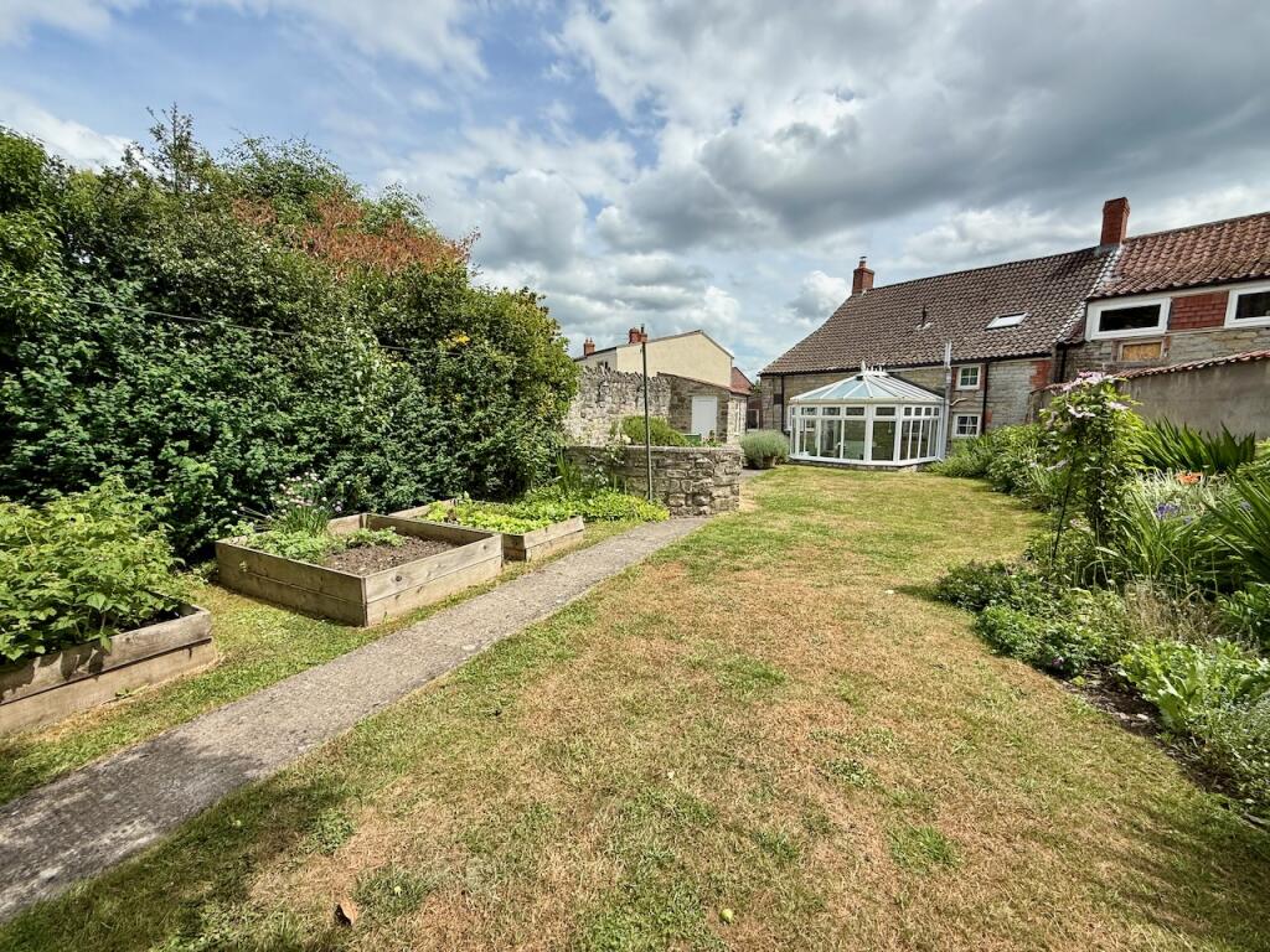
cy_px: 476
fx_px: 514
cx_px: 635
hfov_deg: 102.1
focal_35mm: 14
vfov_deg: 85.7
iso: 50
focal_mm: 2.22
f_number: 2.2
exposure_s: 1/1698
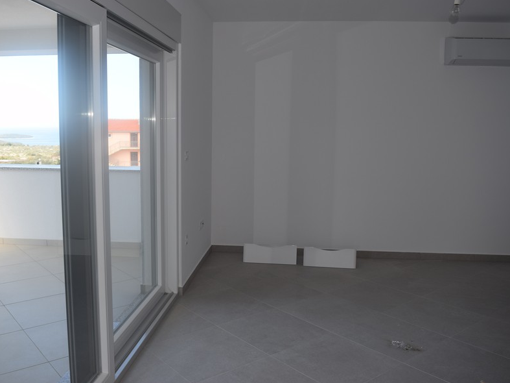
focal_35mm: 33
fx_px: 486
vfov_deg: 42.9
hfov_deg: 55.3
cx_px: 238
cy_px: 192
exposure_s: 1/125
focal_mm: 20
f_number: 5.6
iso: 140
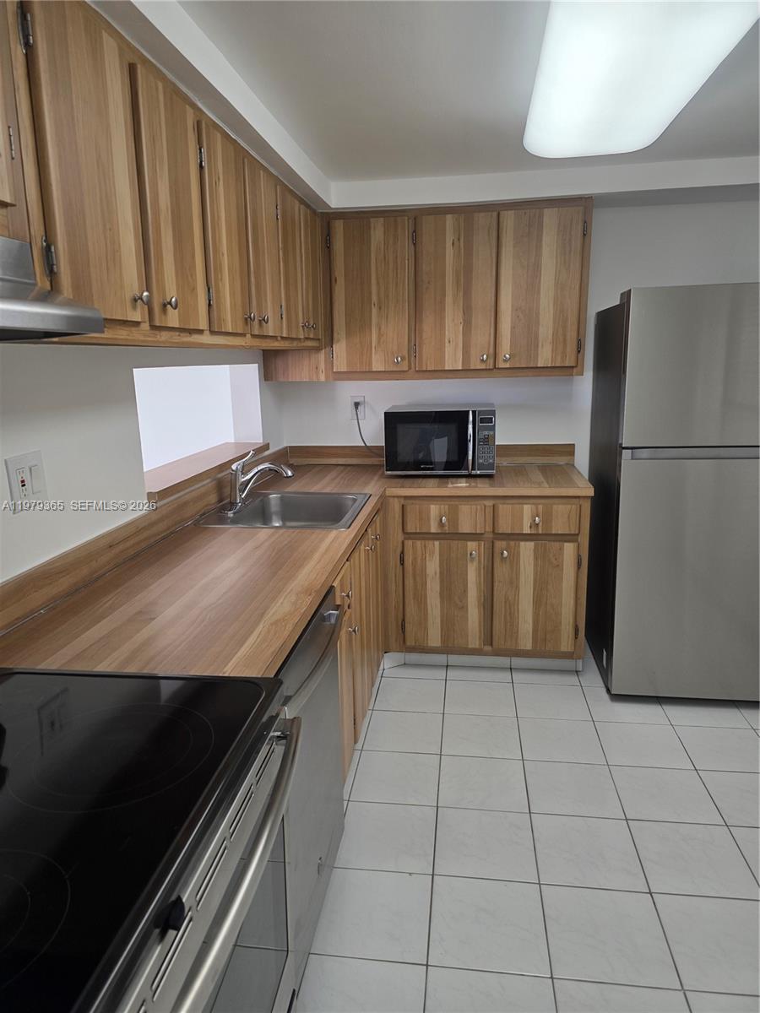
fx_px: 673
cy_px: 506
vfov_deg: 73.9
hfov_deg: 58.9
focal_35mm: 23
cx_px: 380
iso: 100
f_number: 1.7
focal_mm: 6.3
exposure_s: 1/120
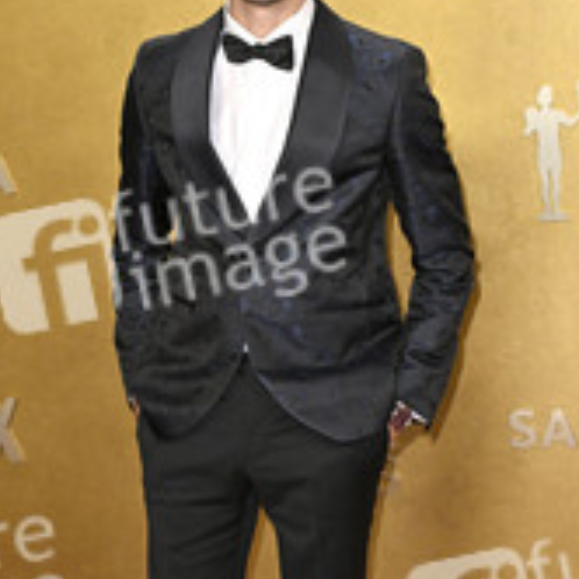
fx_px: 1817
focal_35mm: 96
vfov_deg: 18.0
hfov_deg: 18.1
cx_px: 269
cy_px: 426
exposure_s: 1/320
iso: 2500
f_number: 5.6
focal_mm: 47
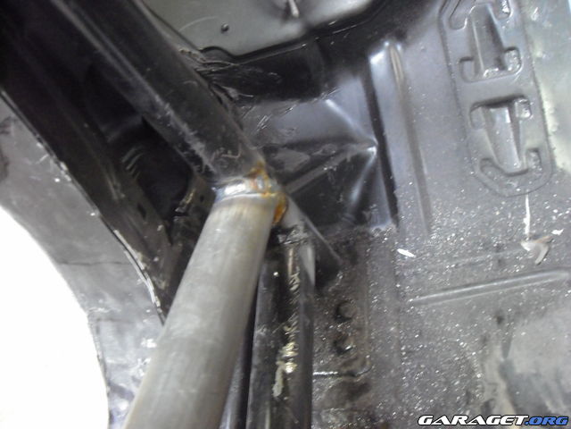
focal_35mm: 37
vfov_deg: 38.7
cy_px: 214
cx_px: 286
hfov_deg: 50.1
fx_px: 610
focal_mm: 6.2
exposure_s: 1/6
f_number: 2.7
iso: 800
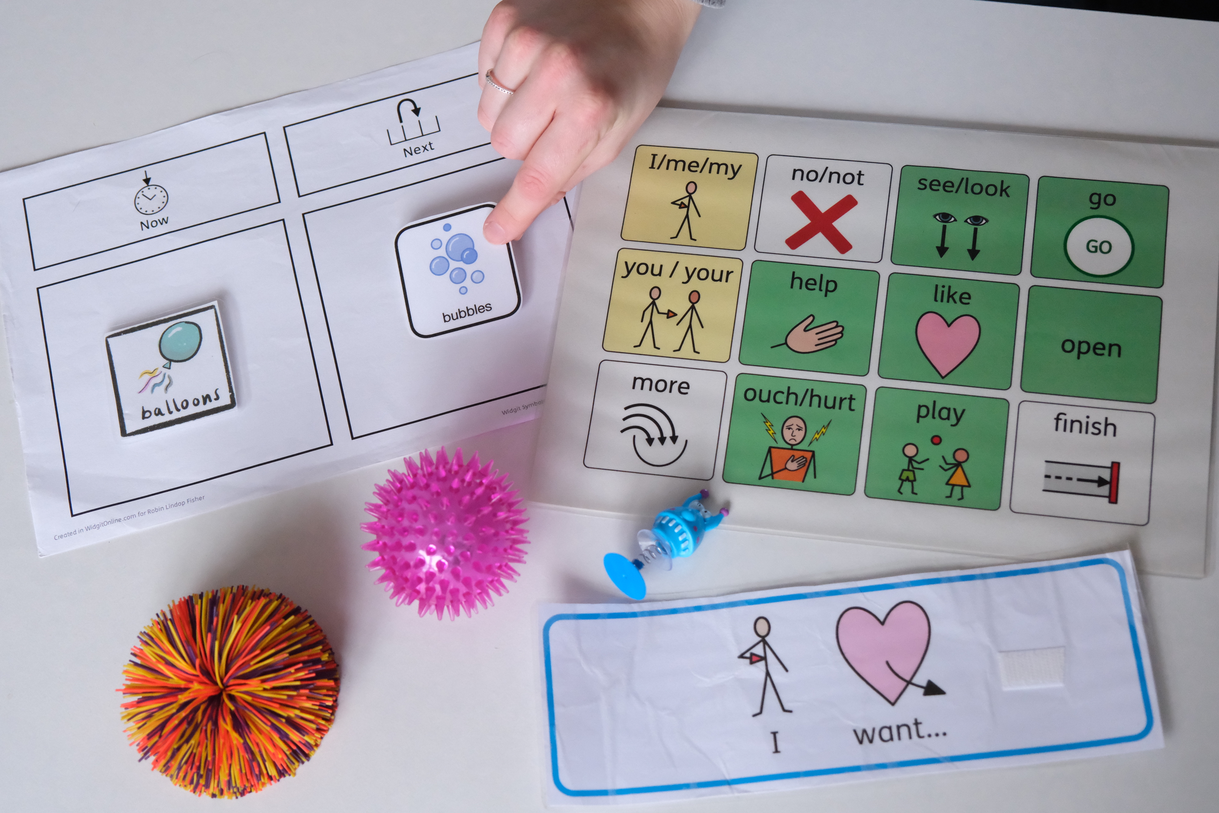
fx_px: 1998
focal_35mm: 59
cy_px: 406
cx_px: 610
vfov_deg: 23.0
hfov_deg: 33.9
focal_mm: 39.3
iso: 5000
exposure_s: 1/250
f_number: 4
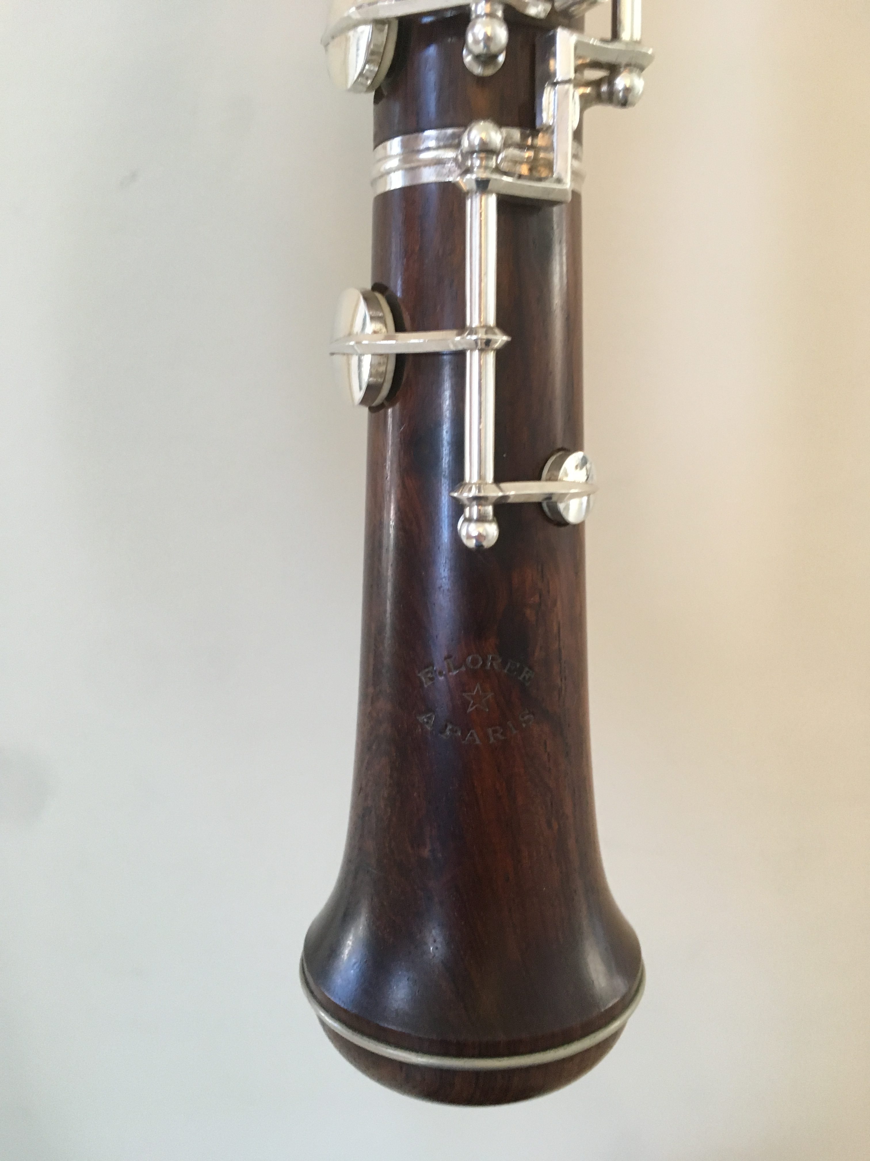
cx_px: 435
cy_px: 580
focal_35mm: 29
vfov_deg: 61.7
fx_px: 972
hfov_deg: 48.2
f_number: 2.2
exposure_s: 1/30
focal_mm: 4.15
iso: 100
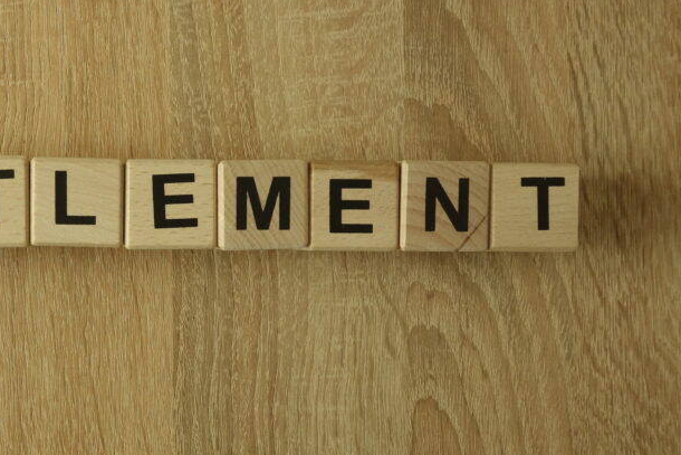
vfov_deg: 28.7
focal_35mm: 47
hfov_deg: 39.9
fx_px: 889
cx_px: 118
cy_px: 210
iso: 400
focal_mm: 10.4
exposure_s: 1/60
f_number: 4.5
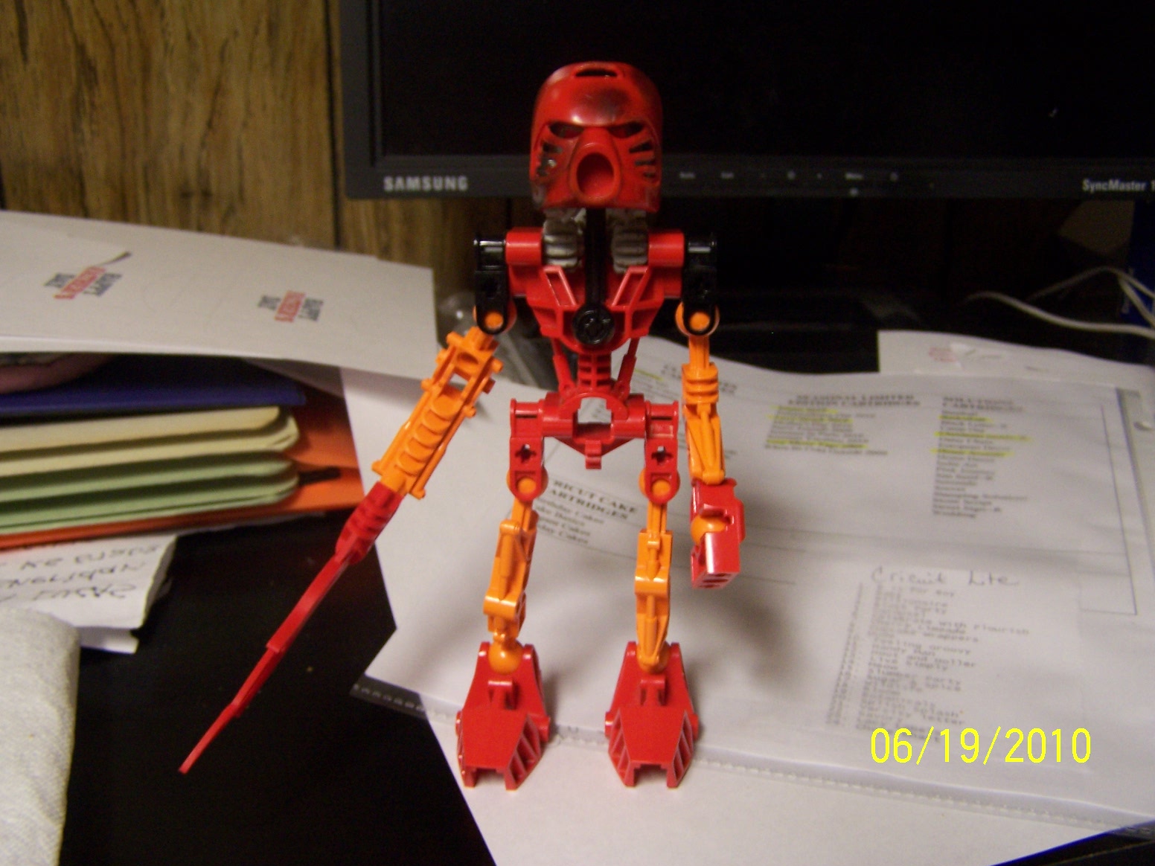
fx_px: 1268
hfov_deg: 49.0
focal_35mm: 38
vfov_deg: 37.7
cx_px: 578
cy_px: 433
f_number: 2.8
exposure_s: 1/8
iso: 140
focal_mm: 6.3
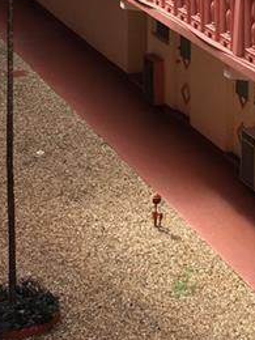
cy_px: -1
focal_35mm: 134
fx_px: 1316
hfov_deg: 11.1
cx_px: 173
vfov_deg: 14.5
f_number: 2.2
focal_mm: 4.15
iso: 25
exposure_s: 1/195
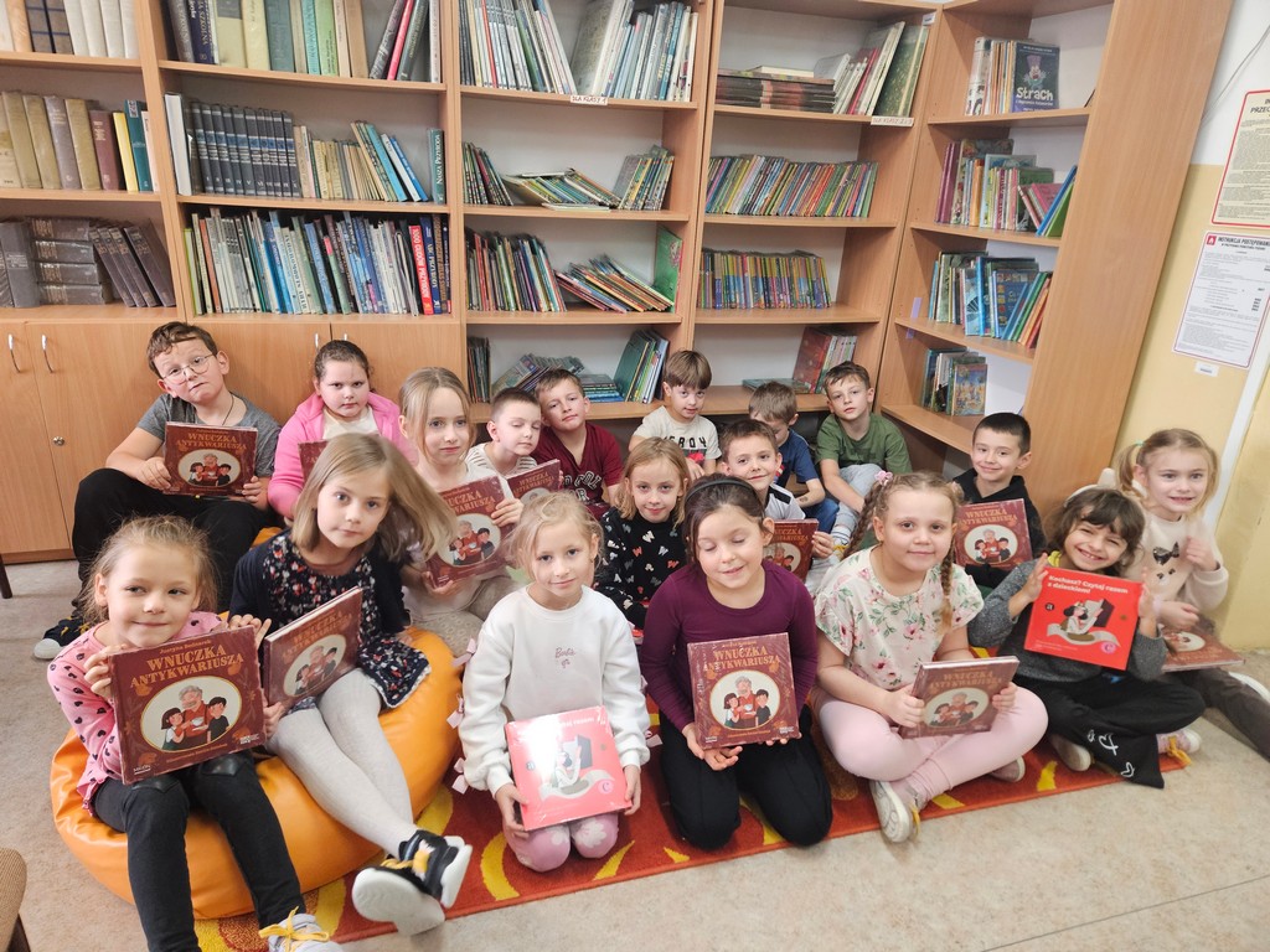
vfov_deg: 58.9
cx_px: 635
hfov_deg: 73.9
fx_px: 844
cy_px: 476
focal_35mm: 23
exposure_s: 1/100
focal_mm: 5.4
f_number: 1.8
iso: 640
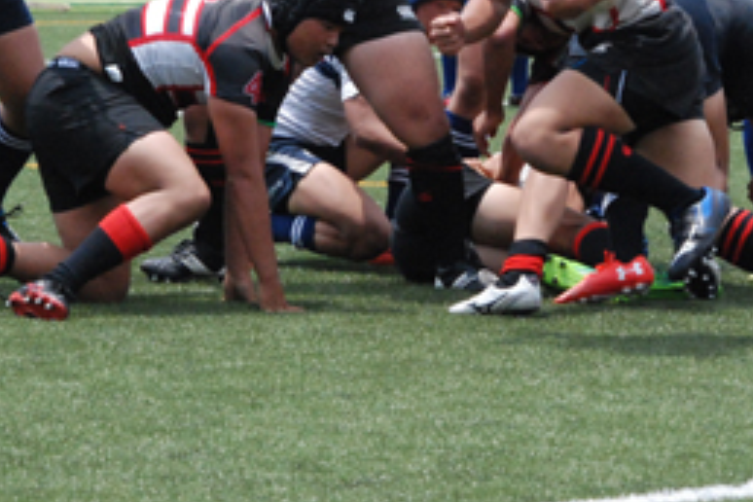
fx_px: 6714
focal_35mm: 321
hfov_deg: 6.4
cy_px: -53
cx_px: 379
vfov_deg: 4.3
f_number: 8
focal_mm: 92
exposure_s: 1/2000
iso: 1600
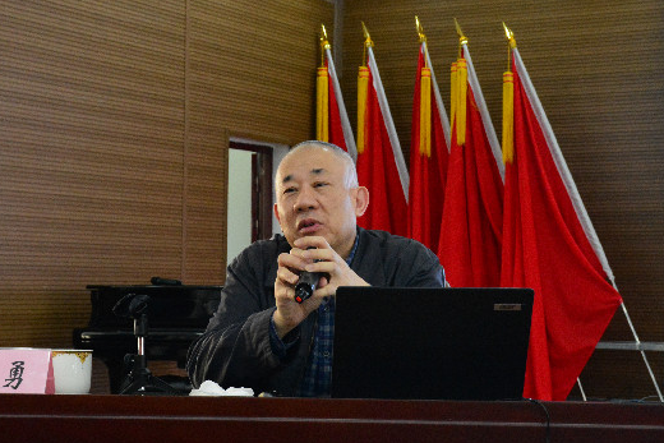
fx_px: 1118
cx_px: 294
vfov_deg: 22.4
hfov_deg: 33.1
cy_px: 223
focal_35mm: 61
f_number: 8
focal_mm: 35
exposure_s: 1/80
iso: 4000
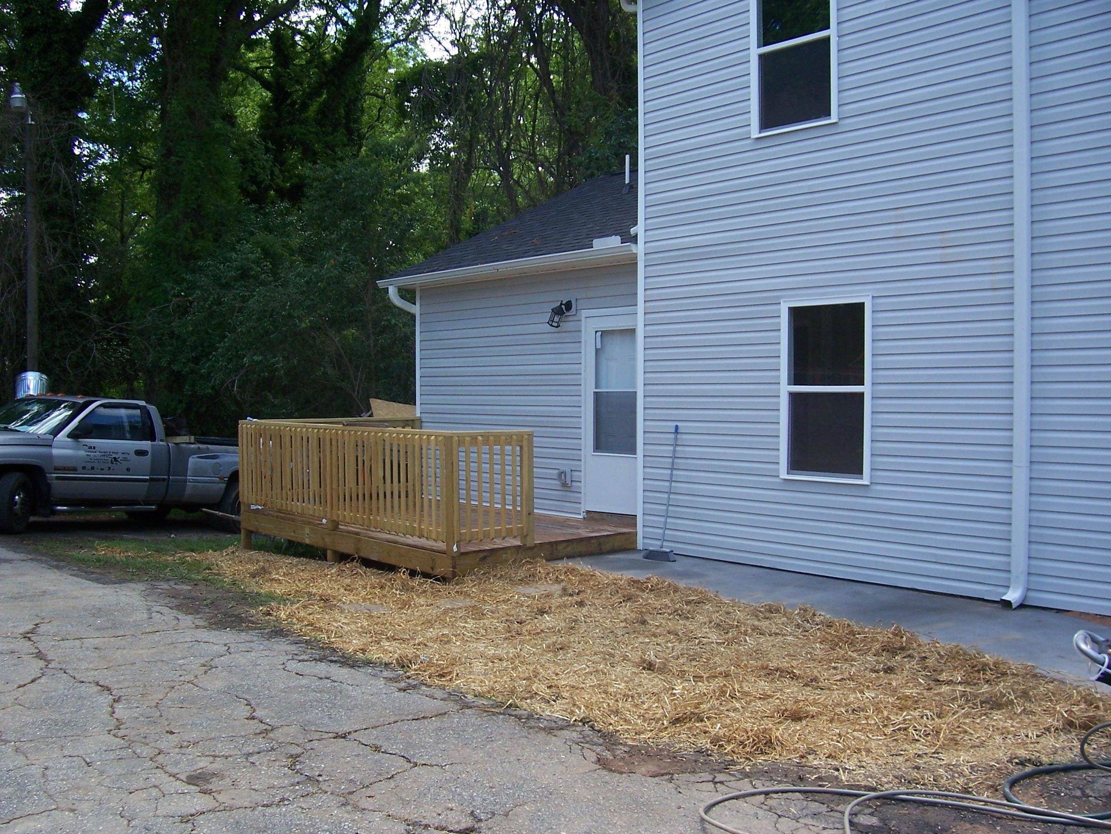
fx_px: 1091
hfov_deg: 54.0
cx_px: 556
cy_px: 417
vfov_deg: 41.8
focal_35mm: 34
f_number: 2.7
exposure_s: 1/350
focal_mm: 5.6
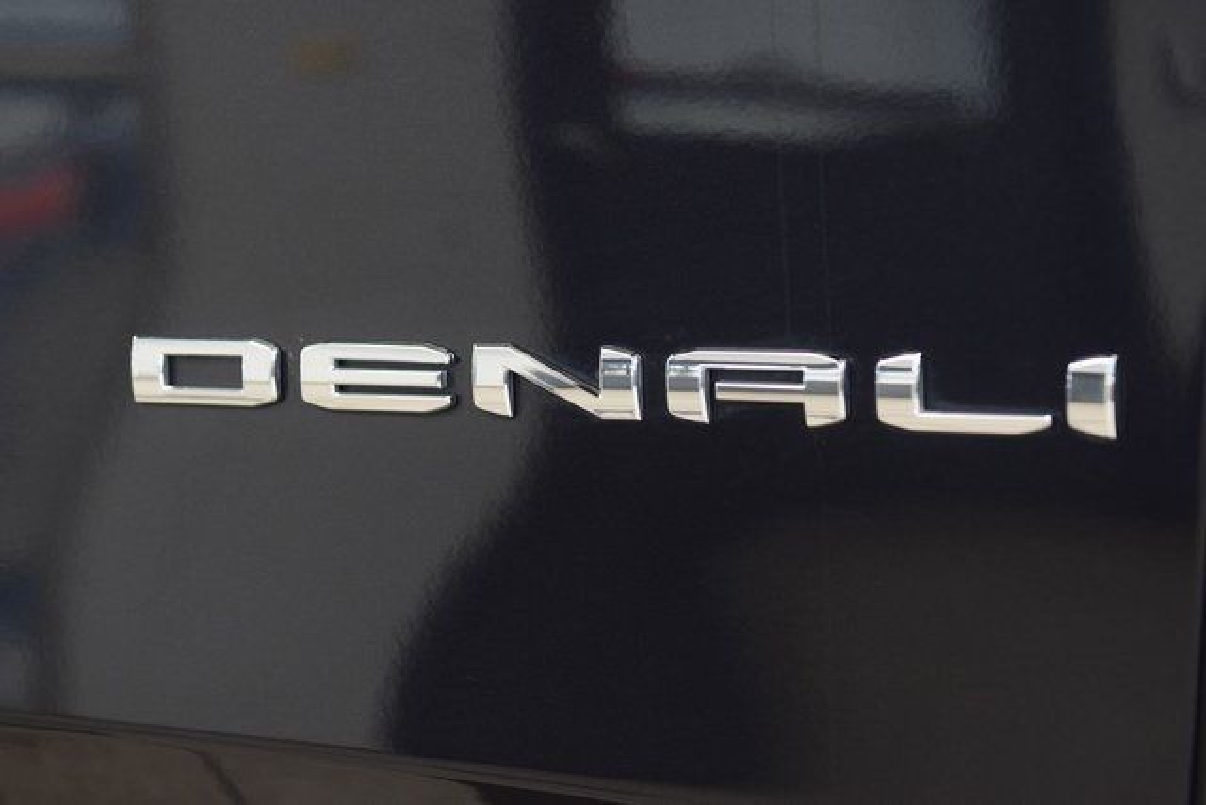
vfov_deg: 13.0
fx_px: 3518
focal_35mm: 105
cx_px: 603
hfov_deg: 19.5
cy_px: 402
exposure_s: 1/30
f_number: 4.5
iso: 1600
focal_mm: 70
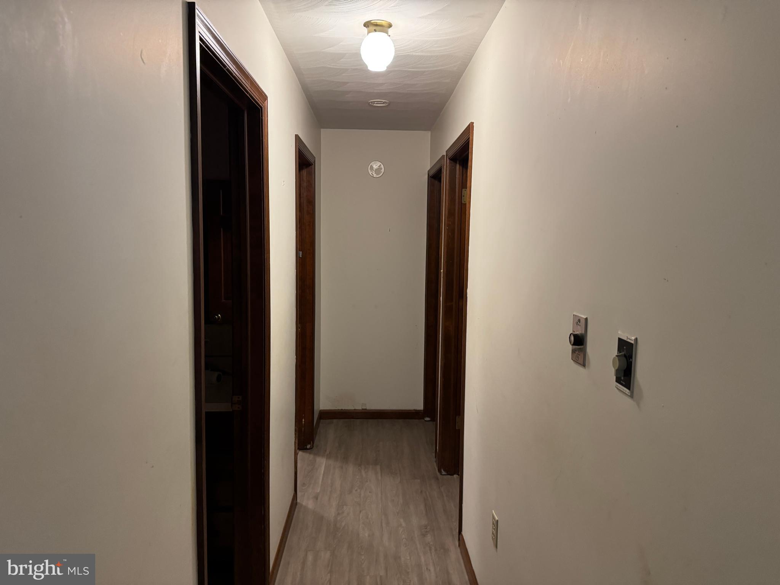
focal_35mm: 24
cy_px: 292
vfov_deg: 56.8
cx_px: 390
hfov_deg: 71.6
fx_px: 541
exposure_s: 1/60
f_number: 1.78
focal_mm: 6.76
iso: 500
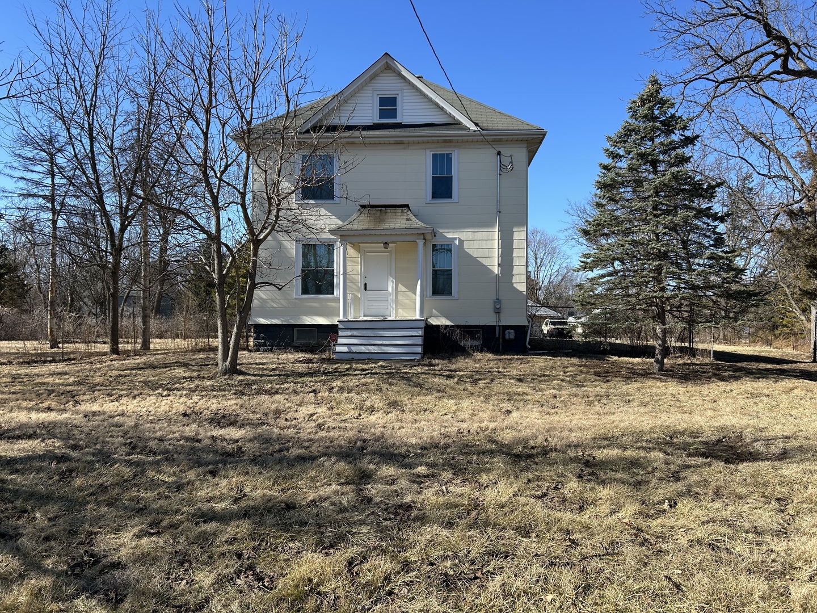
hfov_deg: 67.3
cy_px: 306
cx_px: 408
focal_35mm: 26
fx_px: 614
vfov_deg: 53.1
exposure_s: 1/2208
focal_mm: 5.7
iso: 50
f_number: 1.5
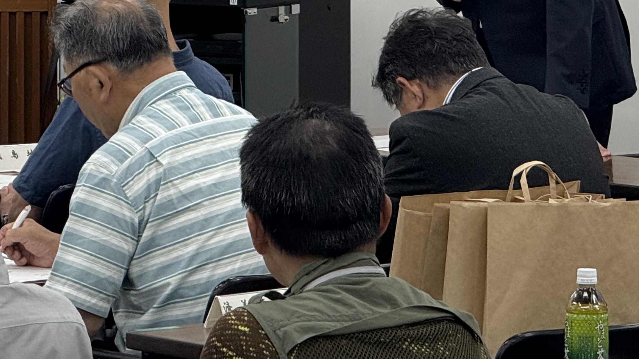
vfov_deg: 3.8
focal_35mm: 322
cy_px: -147
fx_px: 5456
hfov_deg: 6.7
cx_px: 239
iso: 100
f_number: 2.8
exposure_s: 1/99
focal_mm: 15.66
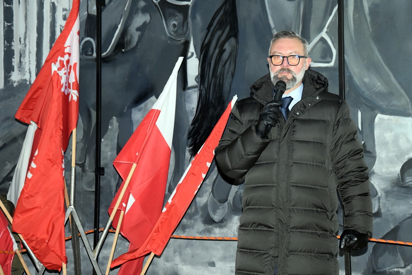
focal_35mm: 93
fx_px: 1064
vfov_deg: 14.7
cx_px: 206
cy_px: 138
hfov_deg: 21.9
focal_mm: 62
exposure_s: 1/60
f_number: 5.3
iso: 3200
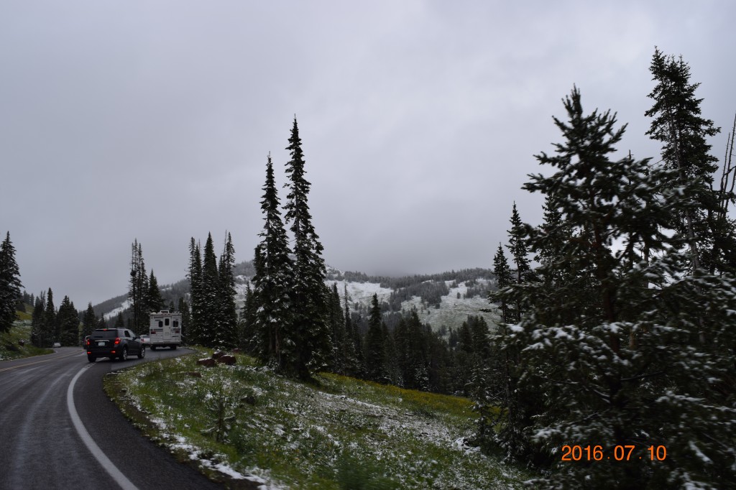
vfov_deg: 47.9
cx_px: 368
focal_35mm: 27
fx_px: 552
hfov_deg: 67.4
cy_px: 245
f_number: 11
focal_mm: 18
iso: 100
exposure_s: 1/200
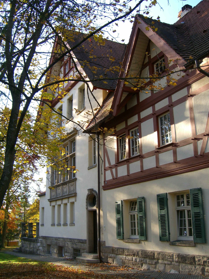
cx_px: 104
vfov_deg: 49.0
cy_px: 140
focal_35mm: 38
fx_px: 306
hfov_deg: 37.7
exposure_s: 1/200
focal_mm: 7.9
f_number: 2.8
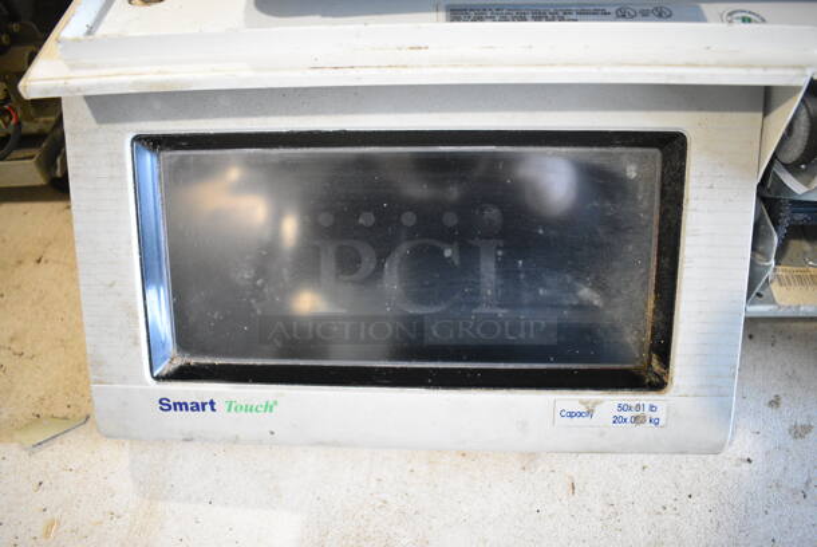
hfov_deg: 67.3
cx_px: 408
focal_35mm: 27
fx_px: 613
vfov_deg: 48.0
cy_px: 274
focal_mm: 18
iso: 2800
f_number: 3.5
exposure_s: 1/125
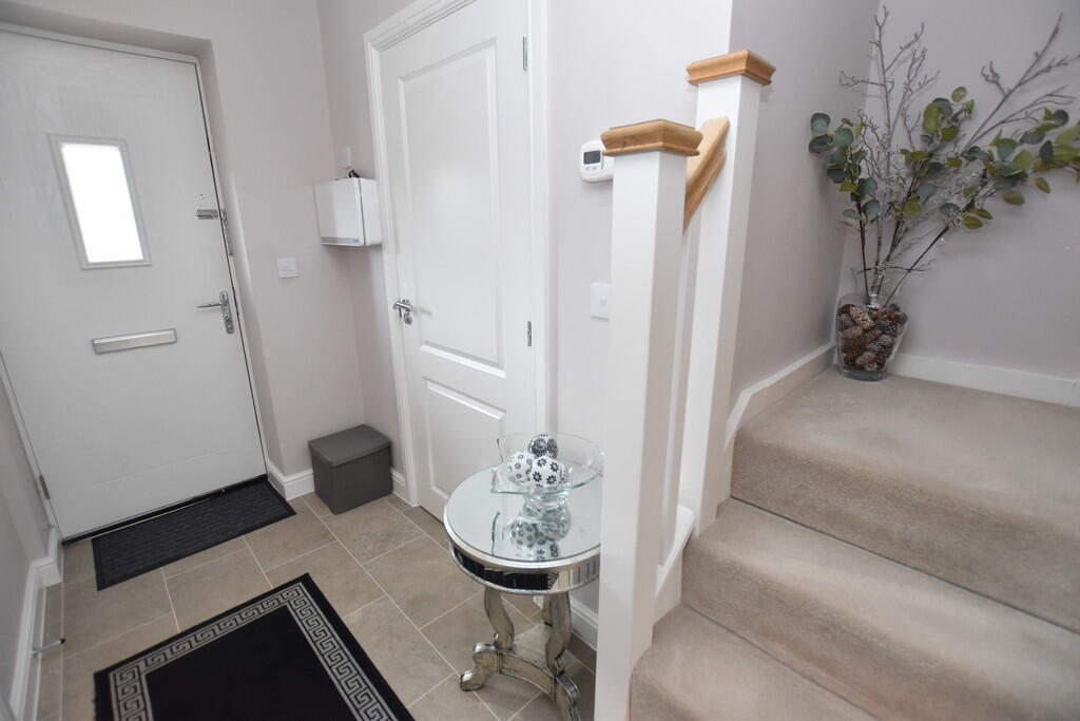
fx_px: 450
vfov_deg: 77.3
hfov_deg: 100.4
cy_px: 360
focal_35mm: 15
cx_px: 540
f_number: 3.5
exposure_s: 1/125
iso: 1400
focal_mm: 10
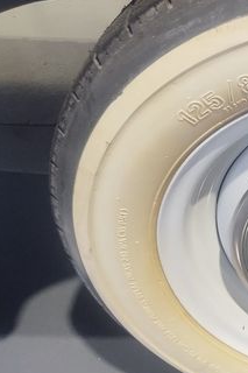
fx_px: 538
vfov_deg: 38.2
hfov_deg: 21.8
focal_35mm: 52
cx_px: 367
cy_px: 185
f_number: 1.7
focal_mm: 4.71
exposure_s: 1/40
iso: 160
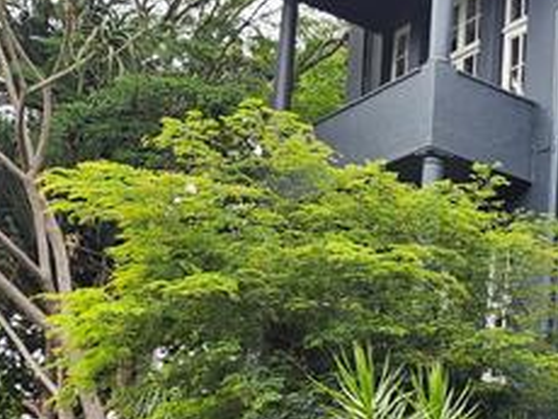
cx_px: 822
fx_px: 1291
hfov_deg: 20.9
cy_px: 494
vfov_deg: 17.6
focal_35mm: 80
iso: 25
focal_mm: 5.4
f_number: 1.8
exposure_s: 1/280
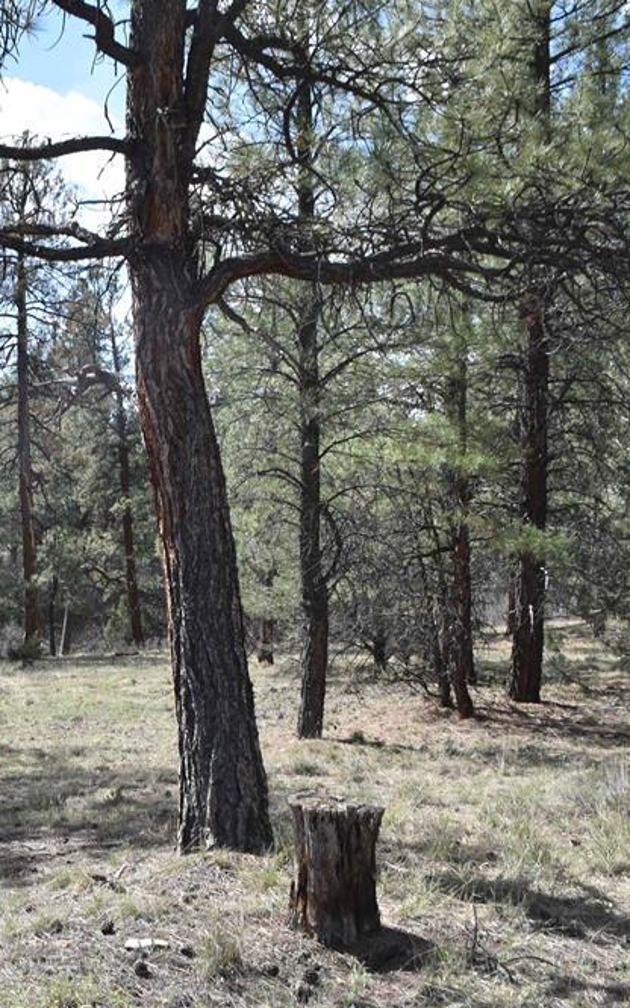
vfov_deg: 42.7
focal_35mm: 47
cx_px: -36
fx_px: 1292
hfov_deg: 25.7
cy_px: 502
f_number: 9
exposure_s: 1/320
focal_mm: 20
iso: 200
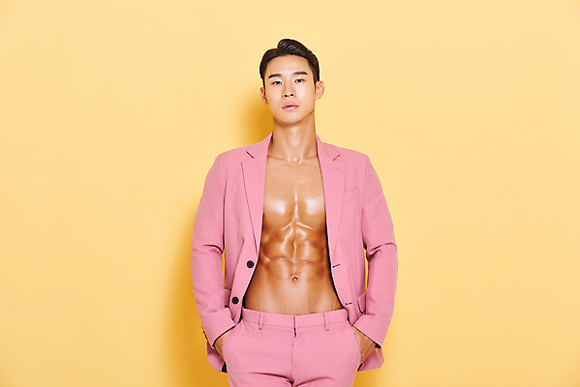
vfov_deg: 9.5
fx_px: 2337
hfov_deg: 14.1
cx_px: 290
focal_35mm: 145
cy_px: 194
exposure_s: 1/125
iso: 100
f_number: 11
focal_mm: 145
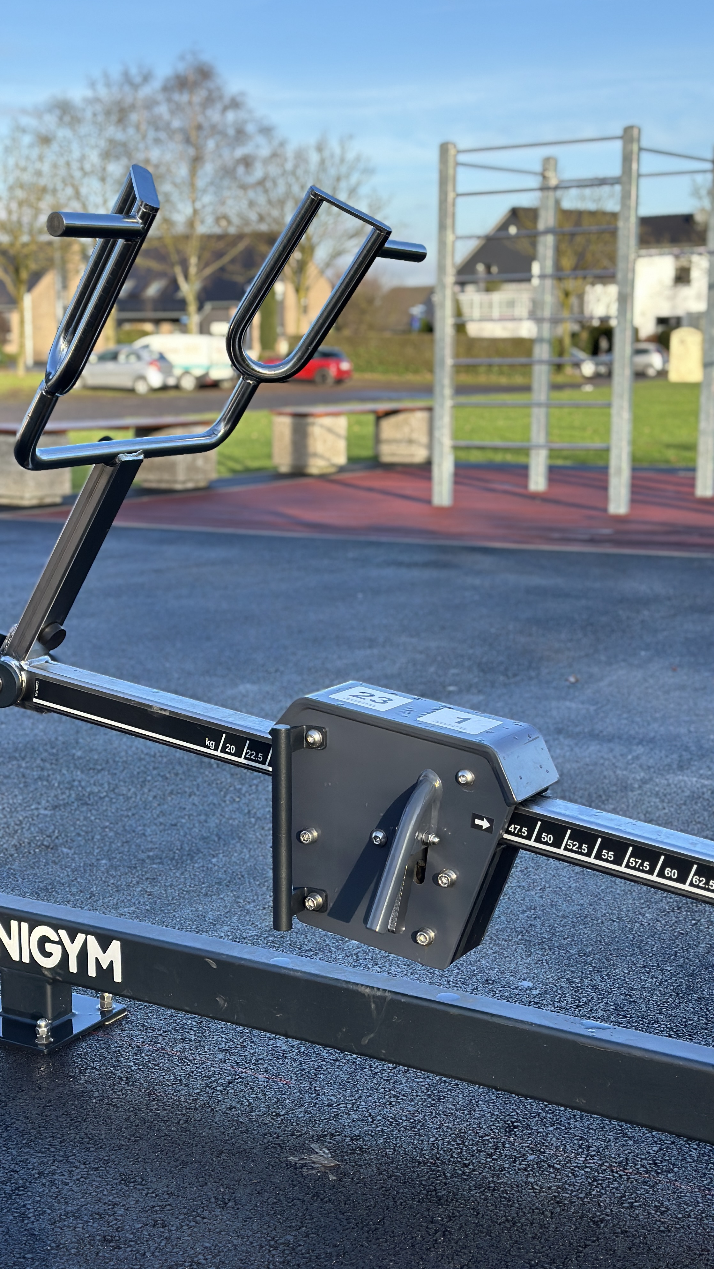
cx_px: 233
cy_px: 629
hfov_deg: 22.5
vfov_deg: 39.2
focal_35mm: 53
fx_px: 1784
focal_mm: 6.86
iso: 80
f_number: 1.78
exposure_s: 1/1376
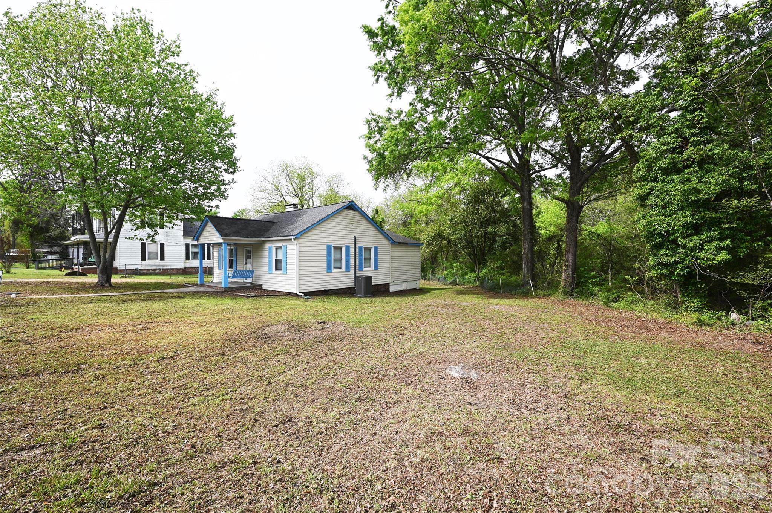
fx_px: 321
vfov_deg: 77.2
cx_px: 386
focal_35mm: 15
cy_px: 256
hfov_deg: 100.4
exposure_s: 1/200
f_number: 8
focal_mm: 15
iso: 100
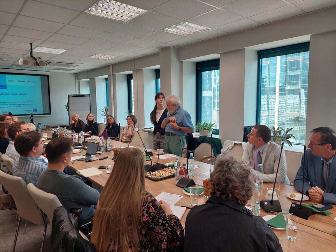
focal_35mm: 24
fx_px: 233
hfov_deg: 71.6
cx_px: 168
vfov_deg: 56.8
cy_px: 126
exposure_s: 1/50
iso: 64
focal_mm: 5.23
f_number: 1.8
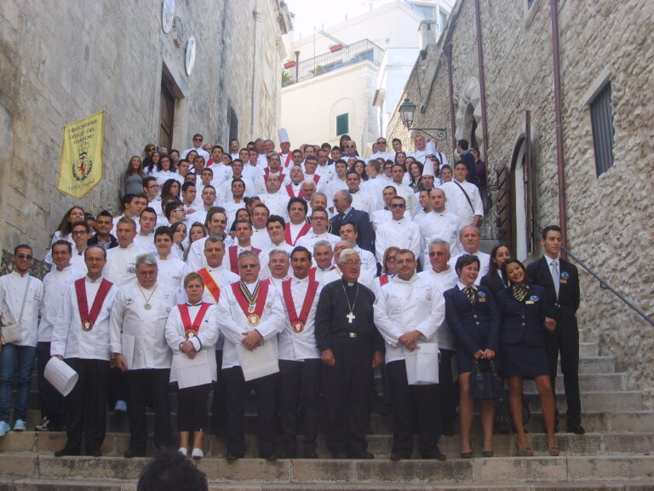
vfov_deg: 33.6
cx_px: 327
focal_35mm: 43
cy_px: 246
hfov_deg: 43.9
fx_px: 812
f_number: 3
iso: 50
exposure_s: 1/250
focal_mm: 7.2
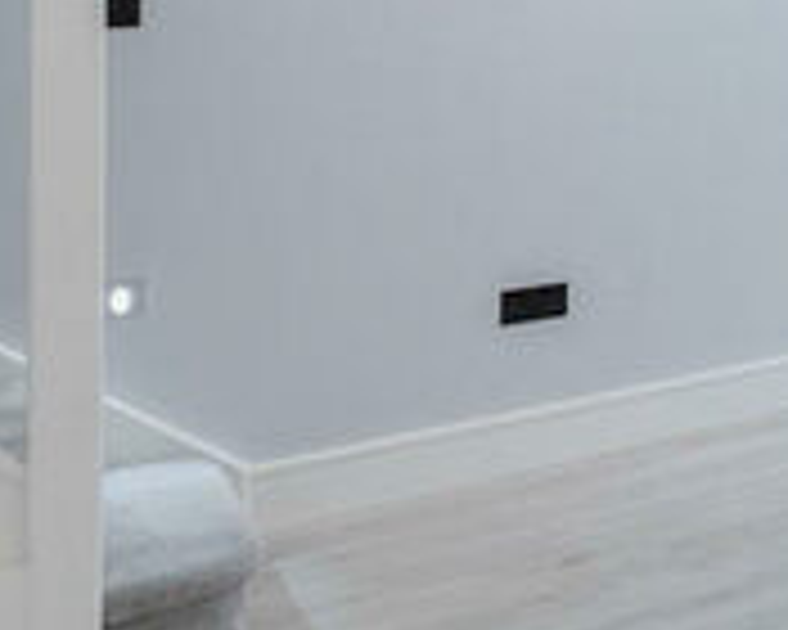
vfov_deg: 24.3
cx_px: 1490
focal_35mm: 60
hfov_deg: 20.1
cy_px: 4
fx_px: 1399
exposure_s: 1/30
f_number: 7.1
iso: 1000
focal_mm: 16
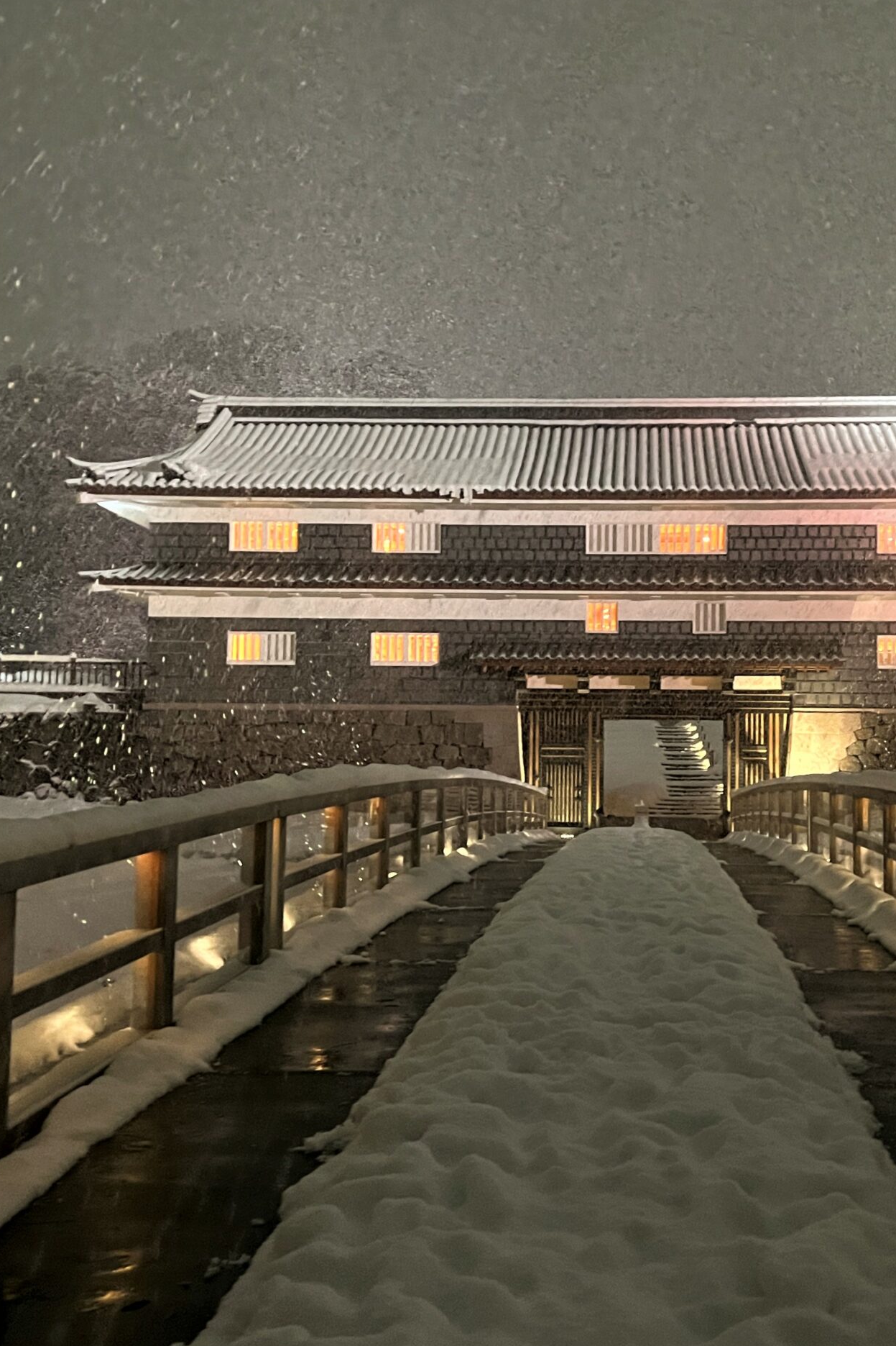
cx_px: 589
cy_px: 673
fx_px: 1381
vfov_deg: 51.9
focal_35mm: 37
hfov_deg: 35.6
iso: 640
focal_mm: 5.7
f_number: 1.5
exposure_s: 1/30
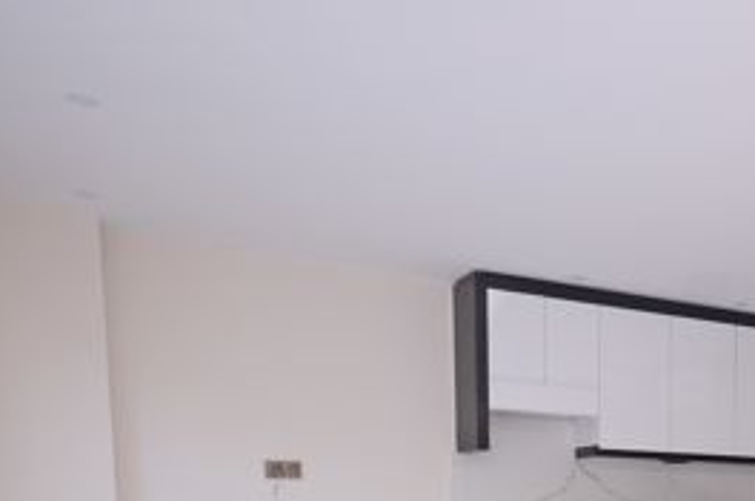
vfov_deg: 25.3
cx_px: 796
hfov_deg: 36.0
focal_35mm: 48
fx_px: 1005
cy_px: 595
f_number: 5.6
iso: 320
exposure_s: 1/60
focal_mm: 12
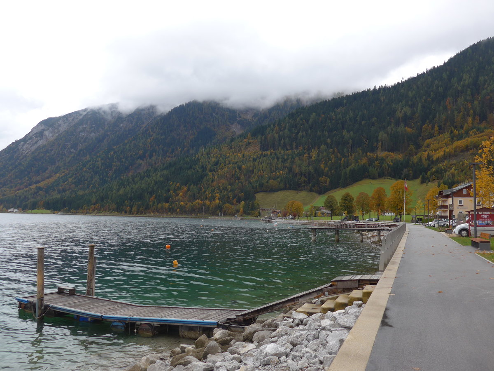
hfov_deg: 61.7
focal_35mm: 29
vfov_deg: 48.2
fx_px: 414
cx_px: 247
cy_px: 186
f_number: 2.8
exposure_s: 1/250
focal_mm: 6
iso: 80
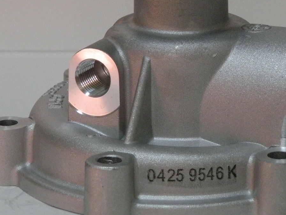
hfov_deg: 8.6
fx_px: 1908
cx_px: 184
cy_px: 63
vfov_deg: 6.4
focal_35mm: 231
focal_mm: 22.9
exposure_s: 1/29
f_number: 4.5
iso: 400
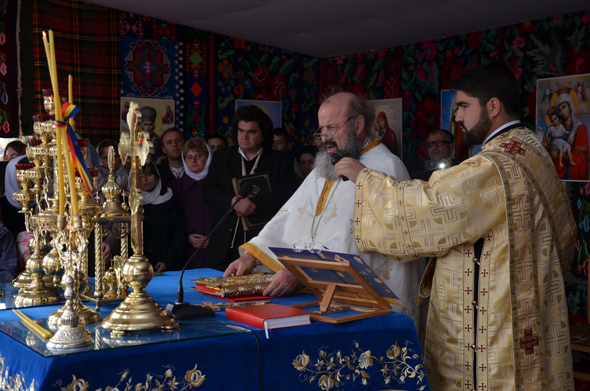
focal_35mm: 57
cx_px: 295
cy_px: 196
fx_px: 932
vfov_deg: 23.7
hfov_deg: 35.1
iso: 500
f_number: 4.5
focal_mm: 38
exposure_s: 1/160
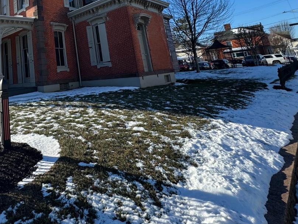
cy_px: 30
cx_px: 53
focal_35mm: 25
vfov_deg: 49.9
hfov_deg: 62.5
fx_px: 215
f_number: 2.2
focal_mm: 2.22
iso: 50
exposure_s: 1/779
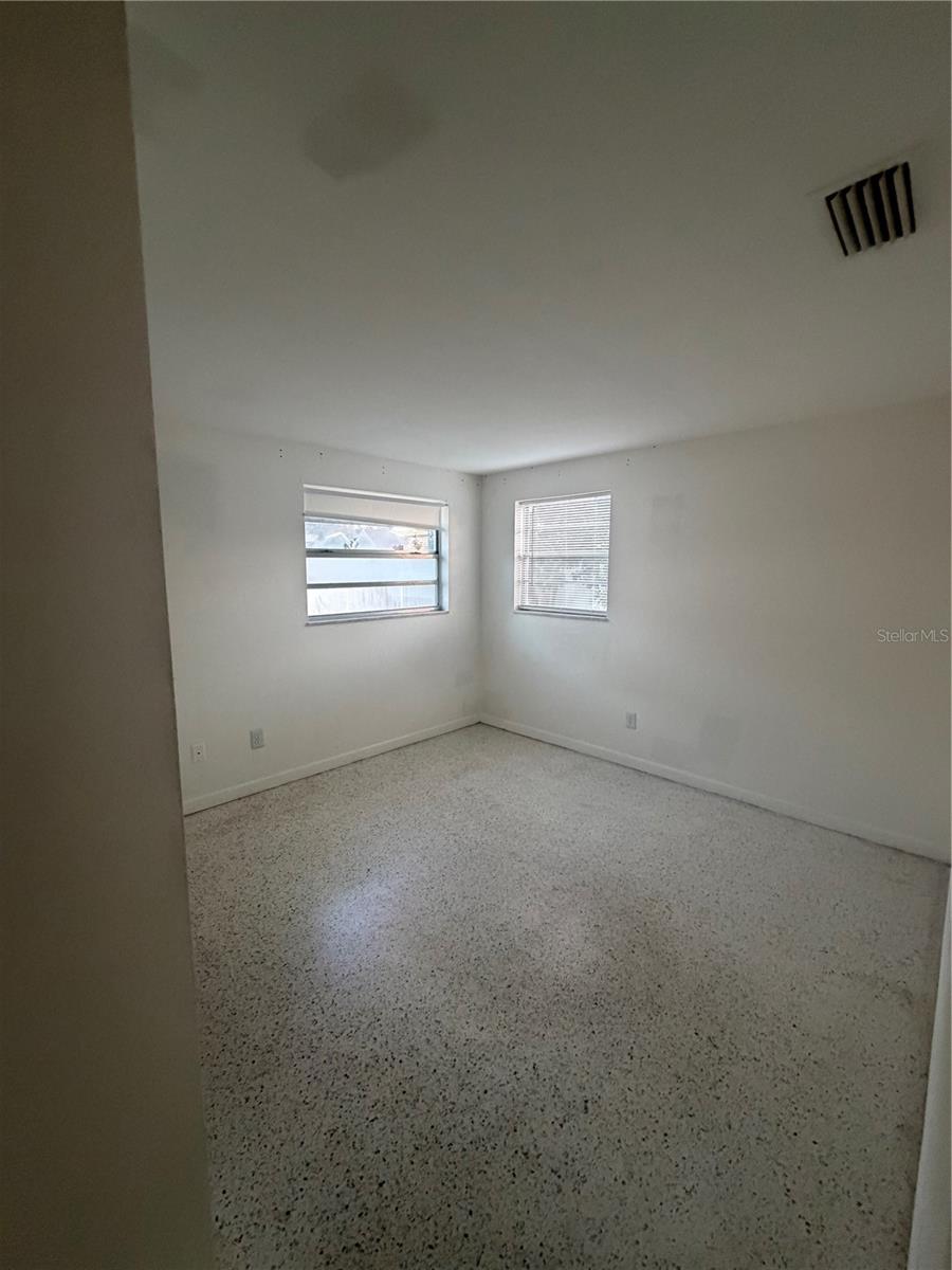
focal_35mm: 14
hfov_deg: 85.7
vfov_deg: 102.1
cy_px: 635
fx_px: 513
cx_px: 476
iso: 500
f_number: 2.2
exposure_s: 1/60
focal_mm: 2.22
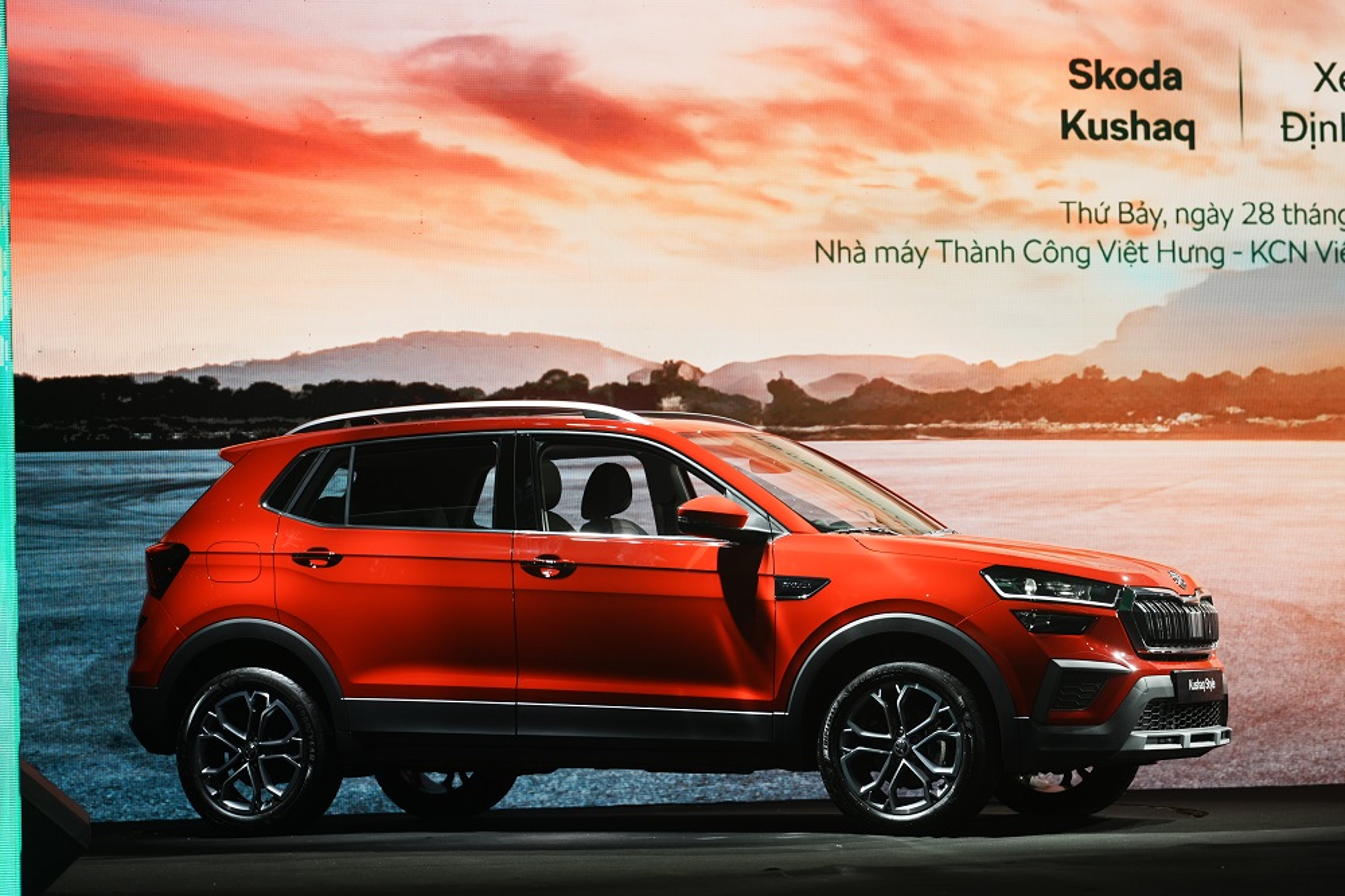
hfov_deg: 18.0
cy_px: 448
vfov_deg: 12.0
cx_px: 672
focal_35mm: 114
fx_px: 4258
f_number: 3.2
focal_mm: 114
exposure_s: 1/400
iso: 500
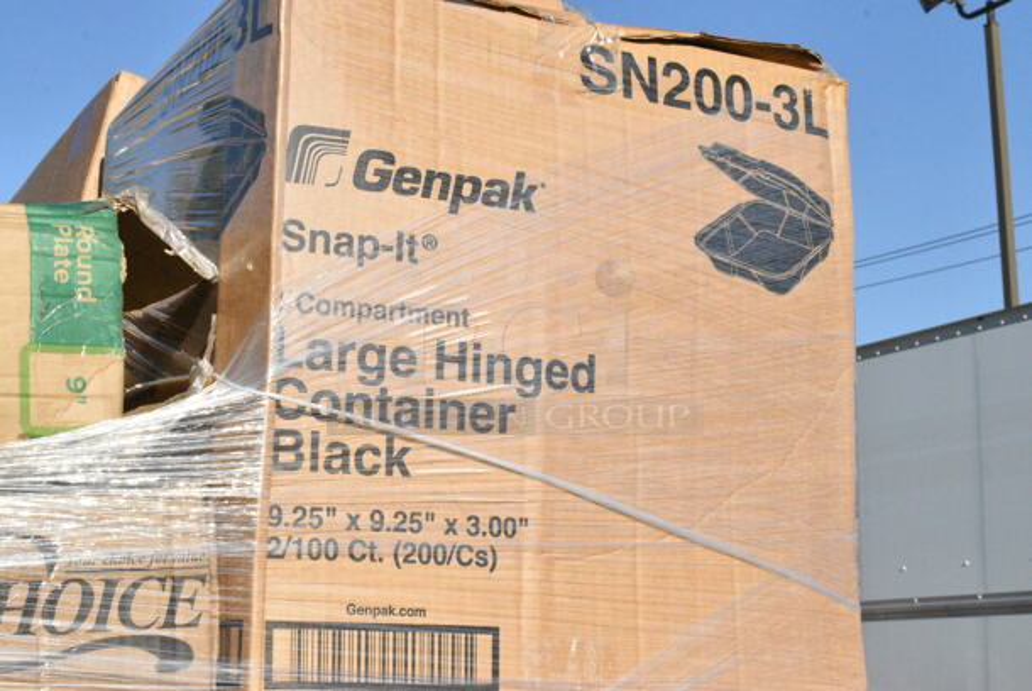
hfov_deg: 33.4
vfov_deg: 22.7
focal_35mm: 60
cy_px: 346
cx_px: 516
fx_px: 1722
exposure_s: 1/2500
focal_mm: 40
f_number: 20
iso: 6400
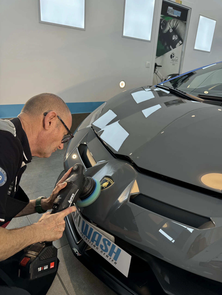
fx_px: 205
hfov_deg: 56.8
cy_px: 148
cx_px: 111
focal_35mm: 24
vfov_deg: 71.6
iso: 80
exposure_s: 1/177
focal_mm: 6.76
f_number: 1.78
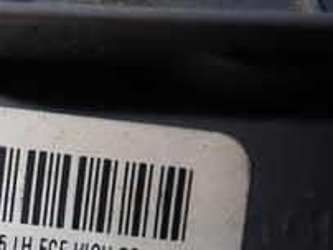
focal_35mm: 89
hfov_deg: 20.3
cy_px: 238
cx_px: -87
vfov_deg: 16.4
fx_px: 857
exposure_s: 1/125
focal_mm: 5.5
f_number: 2.3
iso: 100
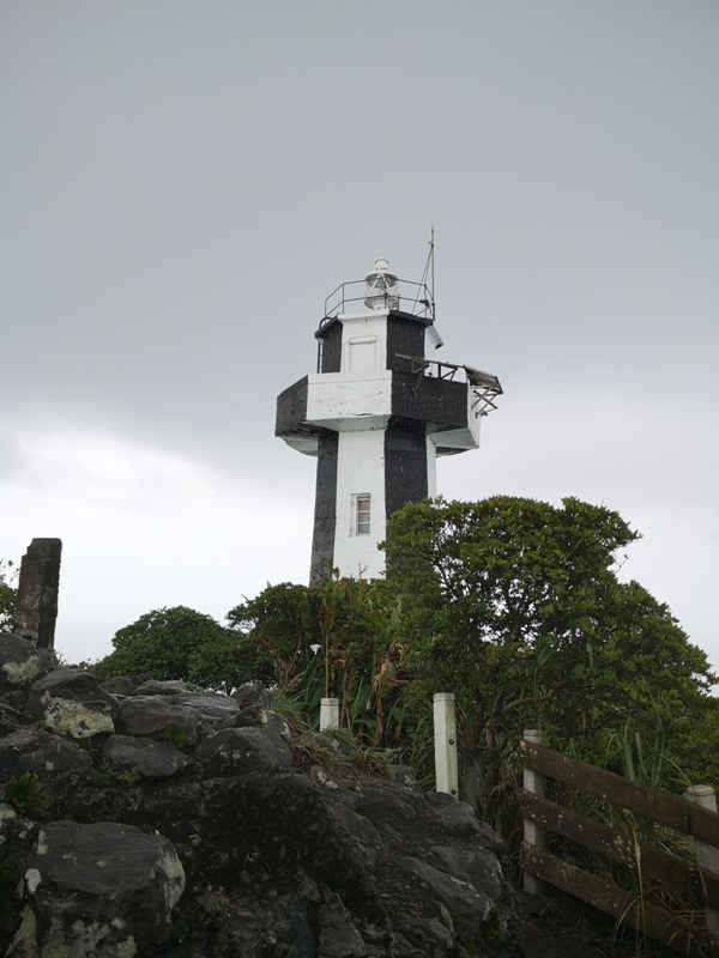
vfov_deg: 65.3
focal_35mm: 27
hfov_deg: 51.4
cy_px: 479
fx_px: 748
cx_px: 360
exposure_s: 1/463
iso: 50
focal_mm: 3.95
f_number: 1.8
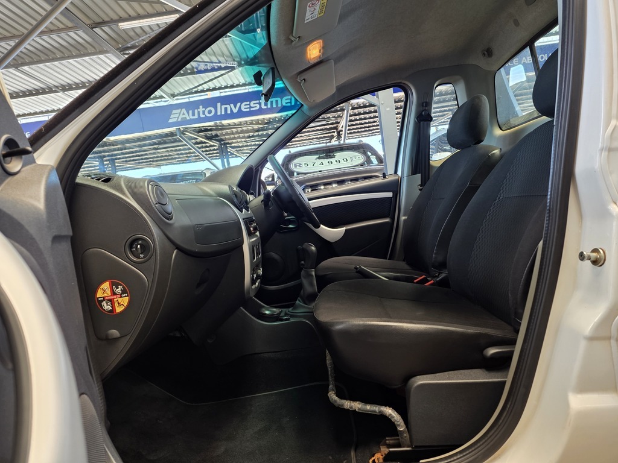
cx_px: 309
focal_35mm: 23
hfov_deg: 73.9
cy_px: 232
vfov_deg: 58.9
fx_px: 411
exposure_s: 1/100
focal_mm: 6.25
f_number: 1.7
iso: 160
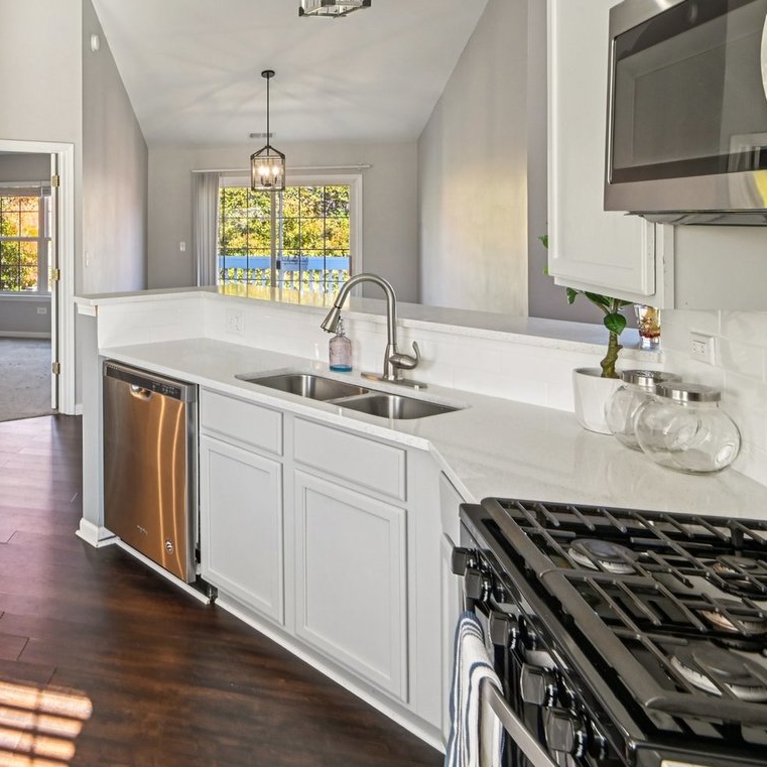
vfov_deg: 54.6
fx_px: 727
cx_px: 47
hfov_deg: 48.4
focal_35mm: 29
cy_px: 263
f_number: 13
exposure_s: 1/13
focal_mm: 16
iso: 400
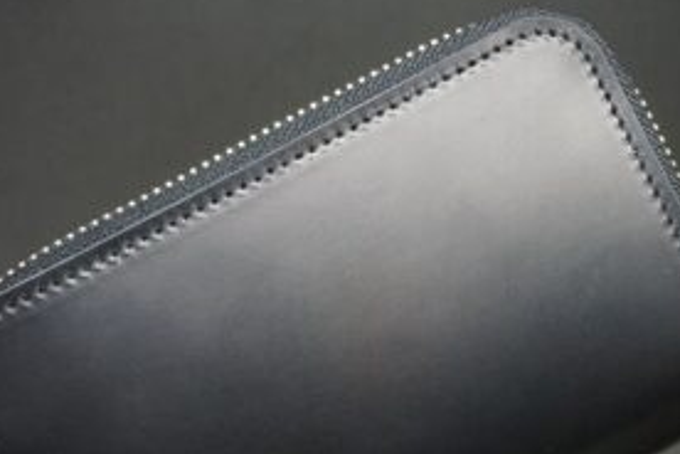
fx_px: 1511
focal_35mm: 80
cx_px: 334
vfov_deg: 17.0
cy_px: 320
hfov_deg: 25.4
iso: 3200
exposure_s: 1/80
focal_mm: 36
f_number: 5.6
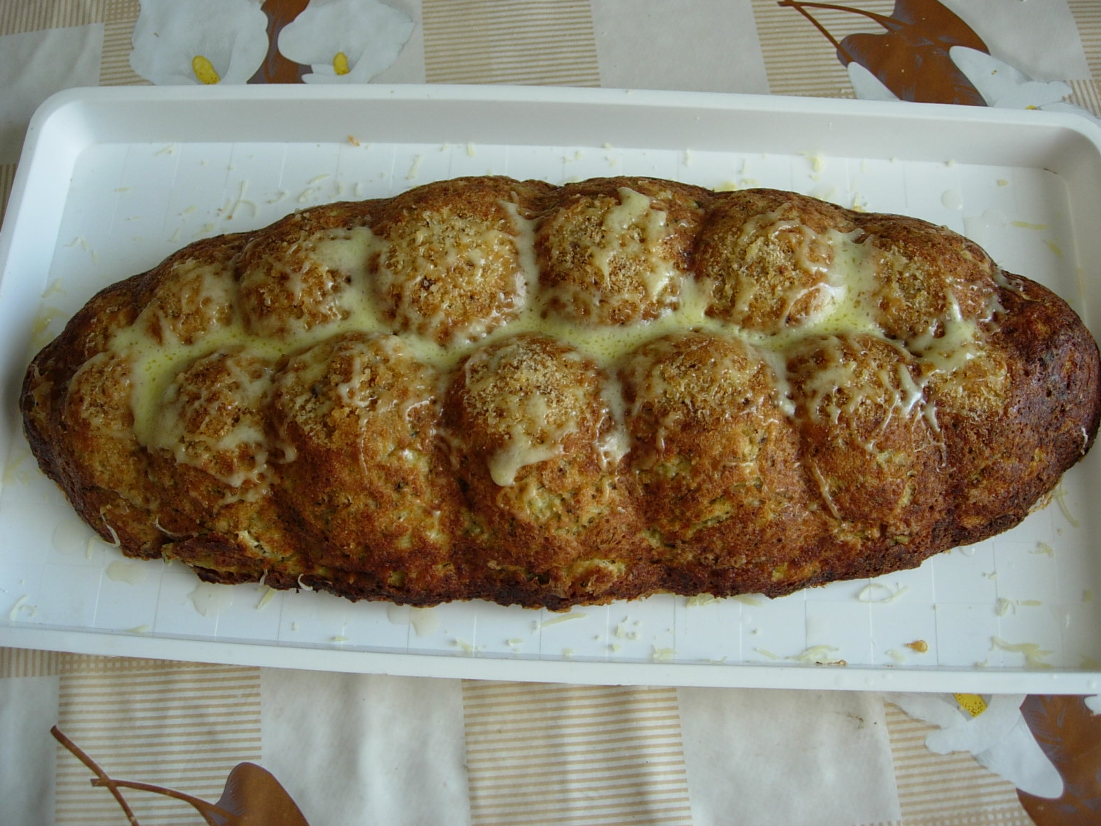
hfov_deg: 47.9
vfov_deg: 36.8
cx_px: 561
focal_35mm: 39
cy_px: 403
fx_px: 1240
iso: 64
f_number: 2.8
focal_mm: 7.8
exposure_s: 1/40.3
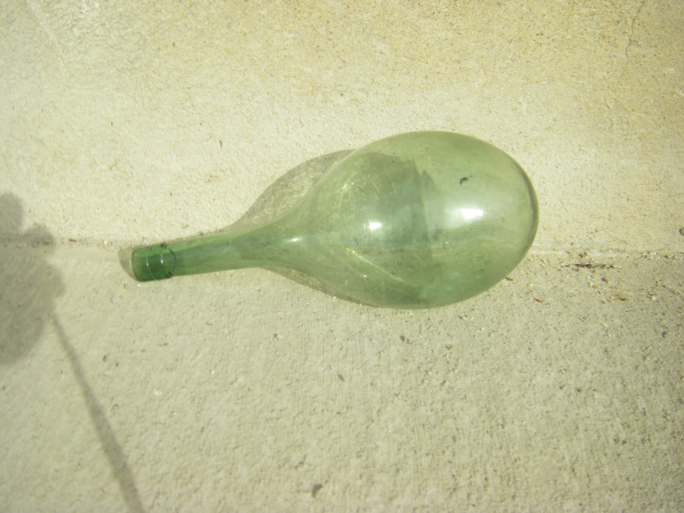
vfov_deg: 37.7
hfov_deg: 49.0
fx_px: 751
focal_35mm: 38
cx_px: 342
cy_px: 256
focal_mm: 6.3
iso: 64
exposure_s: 1/250
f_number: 7
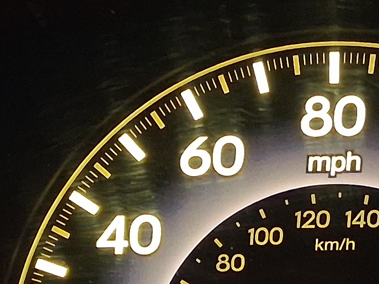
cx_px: 259
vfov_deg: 10.9
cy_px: 381
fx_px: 1456
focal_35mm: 133
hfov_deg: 14.8
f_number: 1.8
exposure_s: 1/25
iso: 500
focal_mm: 3.98
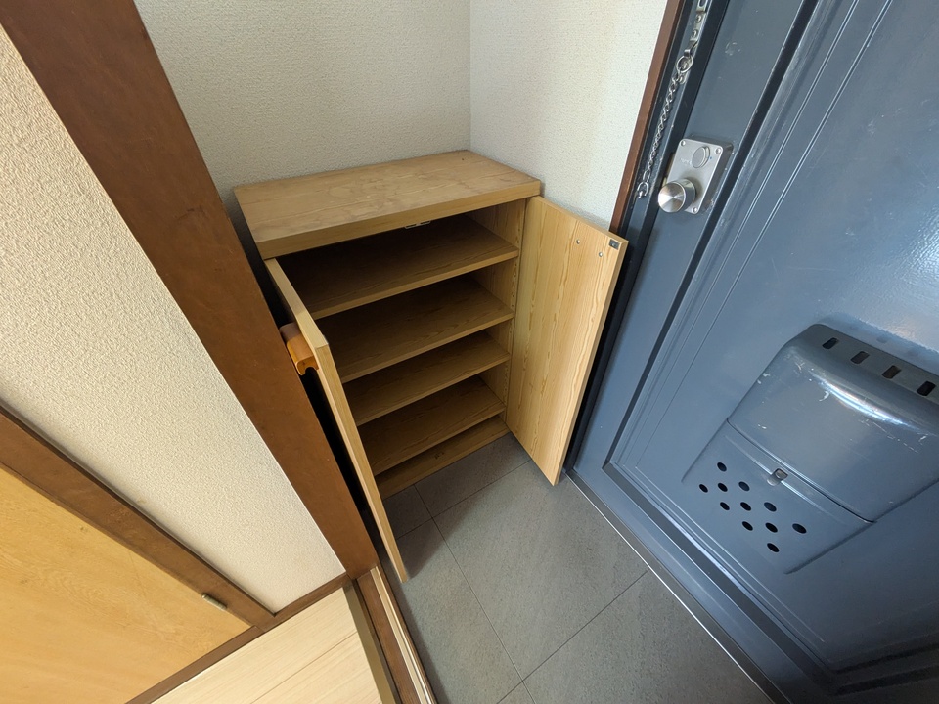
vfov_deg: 85.7
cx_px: 470
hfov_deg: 102.1
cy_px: 352
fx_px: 380
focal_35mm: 14
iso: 268
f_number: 2.2
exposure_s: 1/24
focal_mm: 1.83
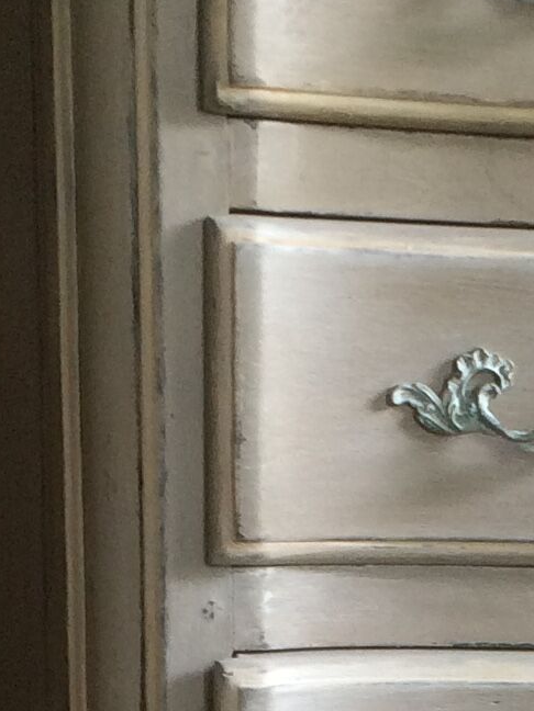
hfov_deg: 10.0
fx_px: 3003
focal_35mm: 146
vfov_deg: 12.7
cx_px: 685
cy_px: 1150
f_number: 2.2
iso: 80
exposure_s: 1/33
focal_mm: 4.15
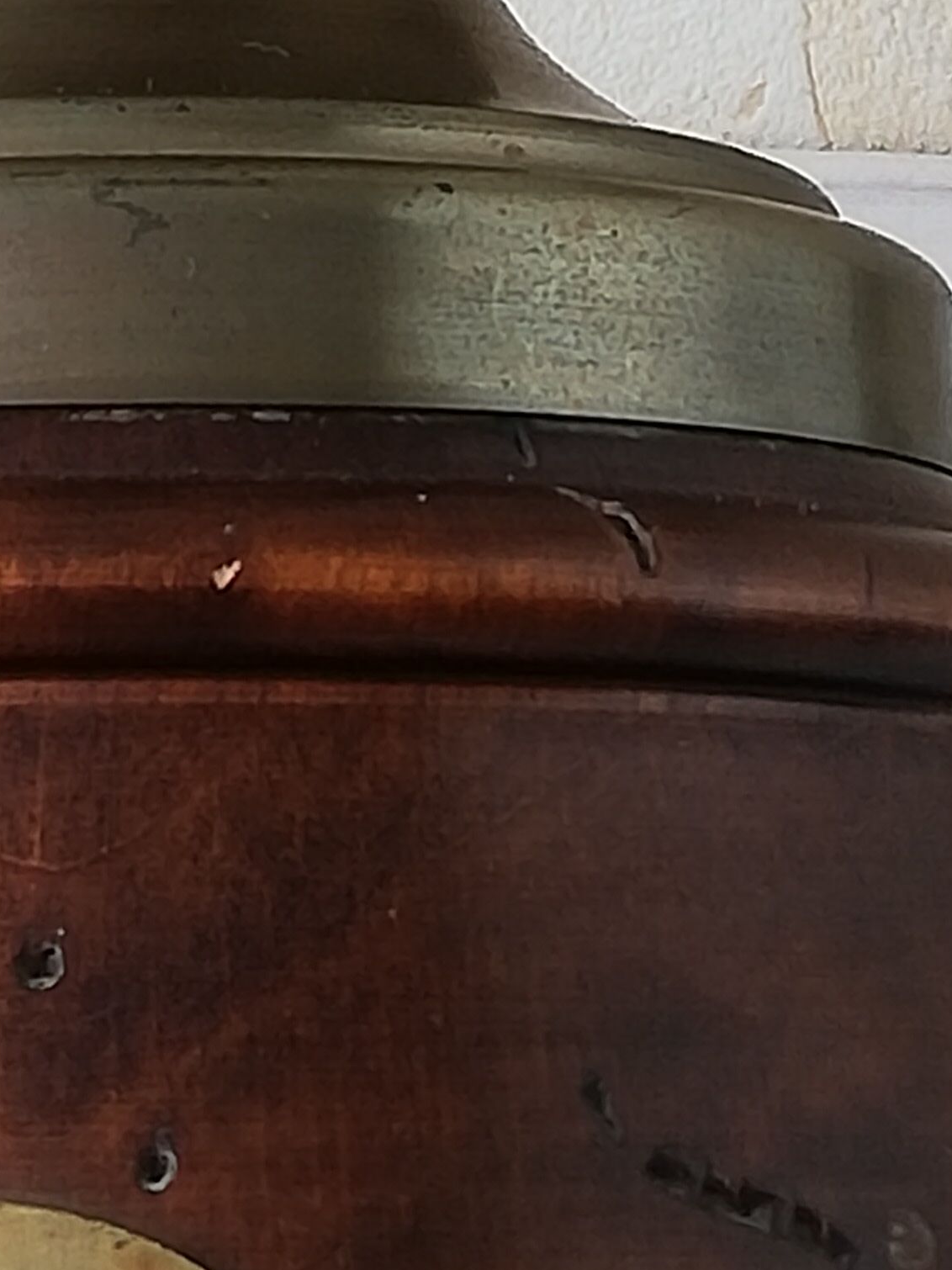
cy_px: -636
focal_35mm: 174
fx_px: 6382
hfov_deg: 8.5
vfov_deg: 10.9
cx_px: -60
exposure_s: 1/50
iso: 125
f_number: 2.2
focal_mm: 3.81
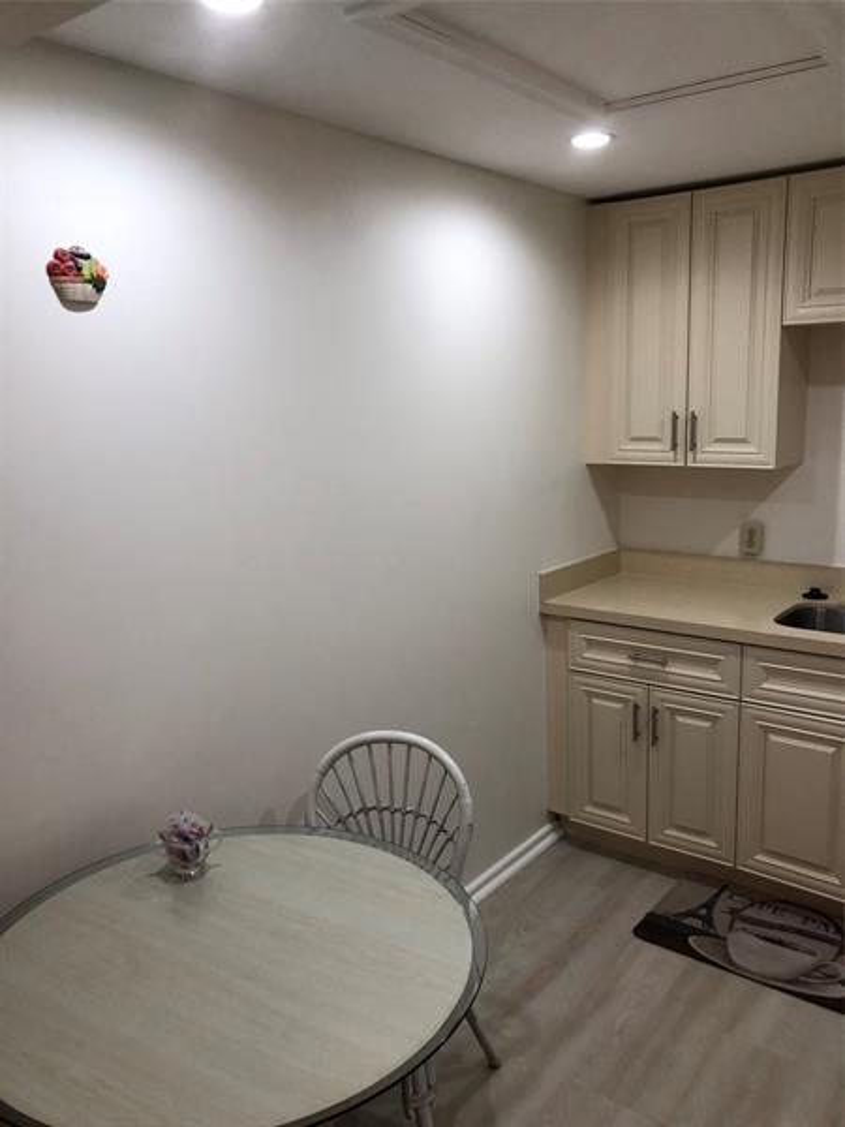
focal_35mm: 28
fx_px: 911
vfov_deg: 63.4
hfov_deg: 49.7
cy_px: 564
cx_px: 422
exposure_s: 1/30
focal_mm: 3.99
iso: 32
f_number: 1.8
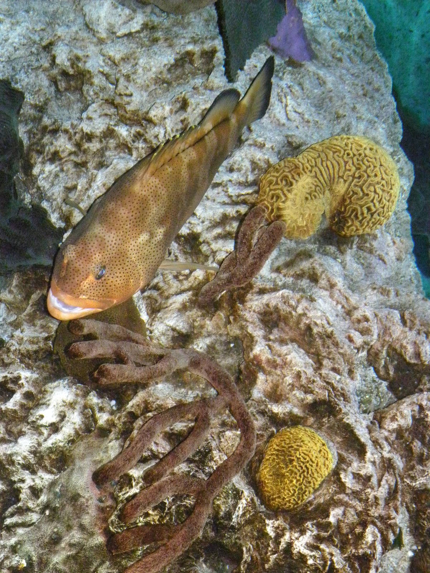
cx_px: 215
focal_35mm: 117
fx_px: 1938
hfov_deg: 12.7
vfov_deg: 16.8
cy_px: 286
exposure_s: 1/30
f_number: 4
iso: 800
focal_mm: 20.8
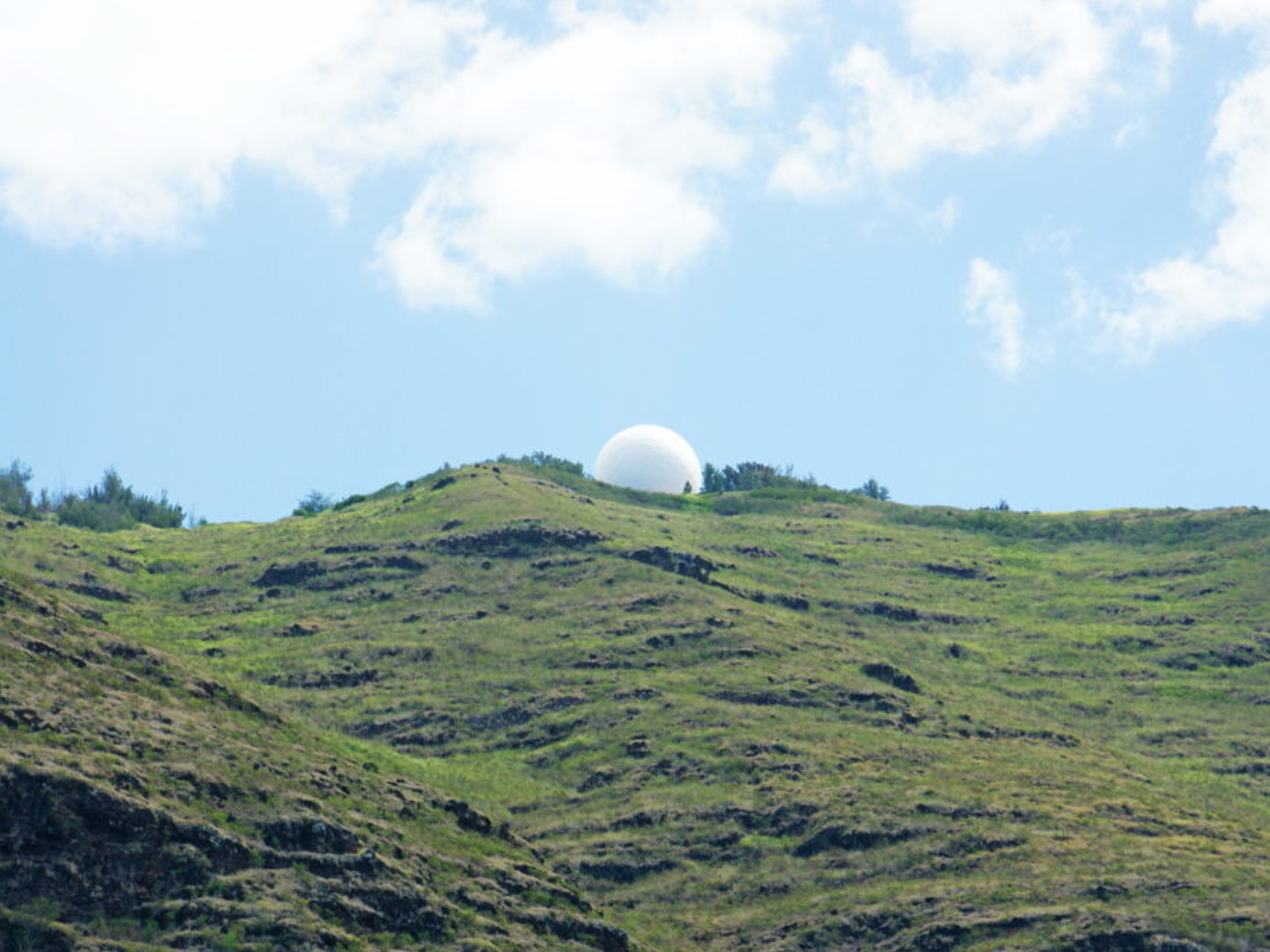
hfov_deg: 21.9
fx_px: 3285
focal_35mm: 90
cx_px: 648
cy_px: 475
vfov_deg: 16.5
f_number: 9
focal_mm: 55
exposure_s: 1/320
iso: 200
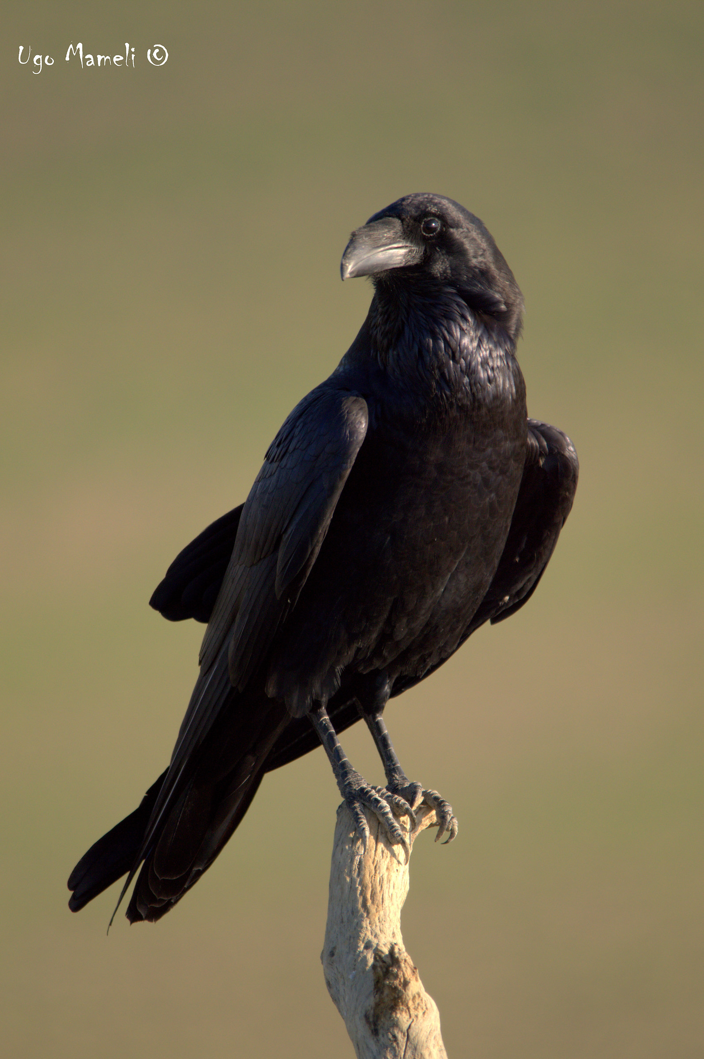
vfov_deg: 2.8
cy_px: 530
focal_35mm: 750
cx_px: 352
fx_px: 22046
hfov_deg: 1.8
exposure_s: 1/250
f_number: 6.3
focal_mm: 500
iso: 200
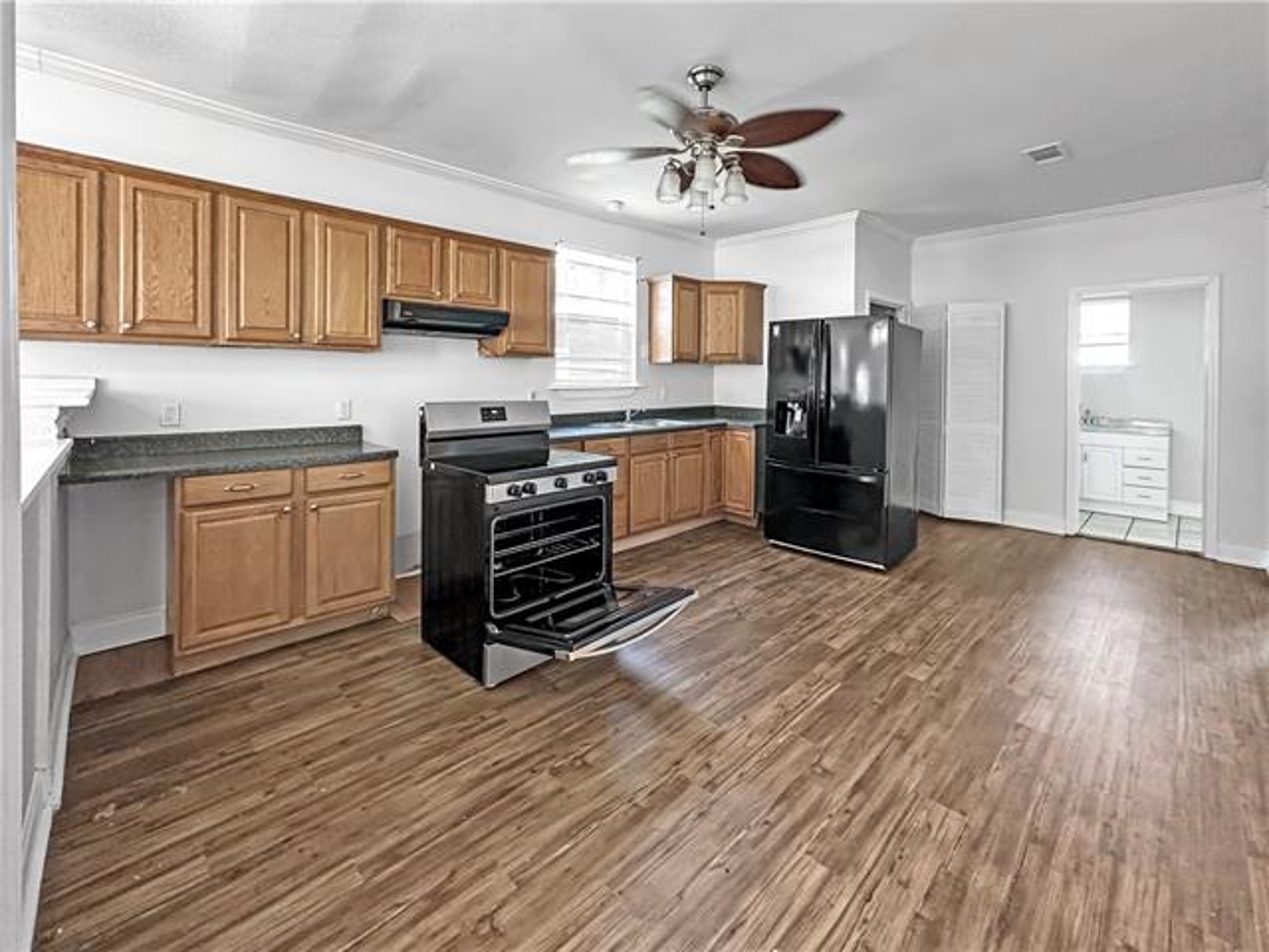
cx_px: 634
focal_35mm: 14
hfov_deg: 102.1
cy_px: 476
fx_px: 513
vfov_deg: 85.7
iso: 400
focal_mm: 2.22
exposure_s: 1/60
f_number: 2.2
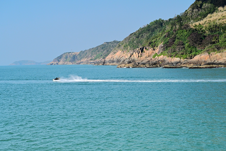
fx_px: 320
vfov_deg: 26.5
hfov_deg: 38.9
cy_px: 76
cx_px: 113
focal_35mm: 51
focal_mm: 51
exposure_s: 1/8000
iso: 2500
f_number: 8
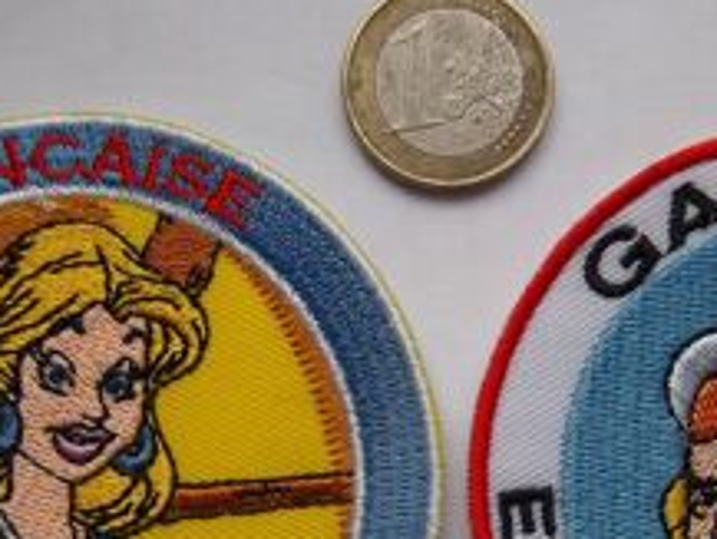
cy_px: 427
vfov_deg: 23.3
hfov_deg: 31.0
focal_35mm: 62
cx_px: 453
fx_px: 1285
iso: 64
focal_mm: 5.05
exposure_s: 1/125
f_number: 3.5
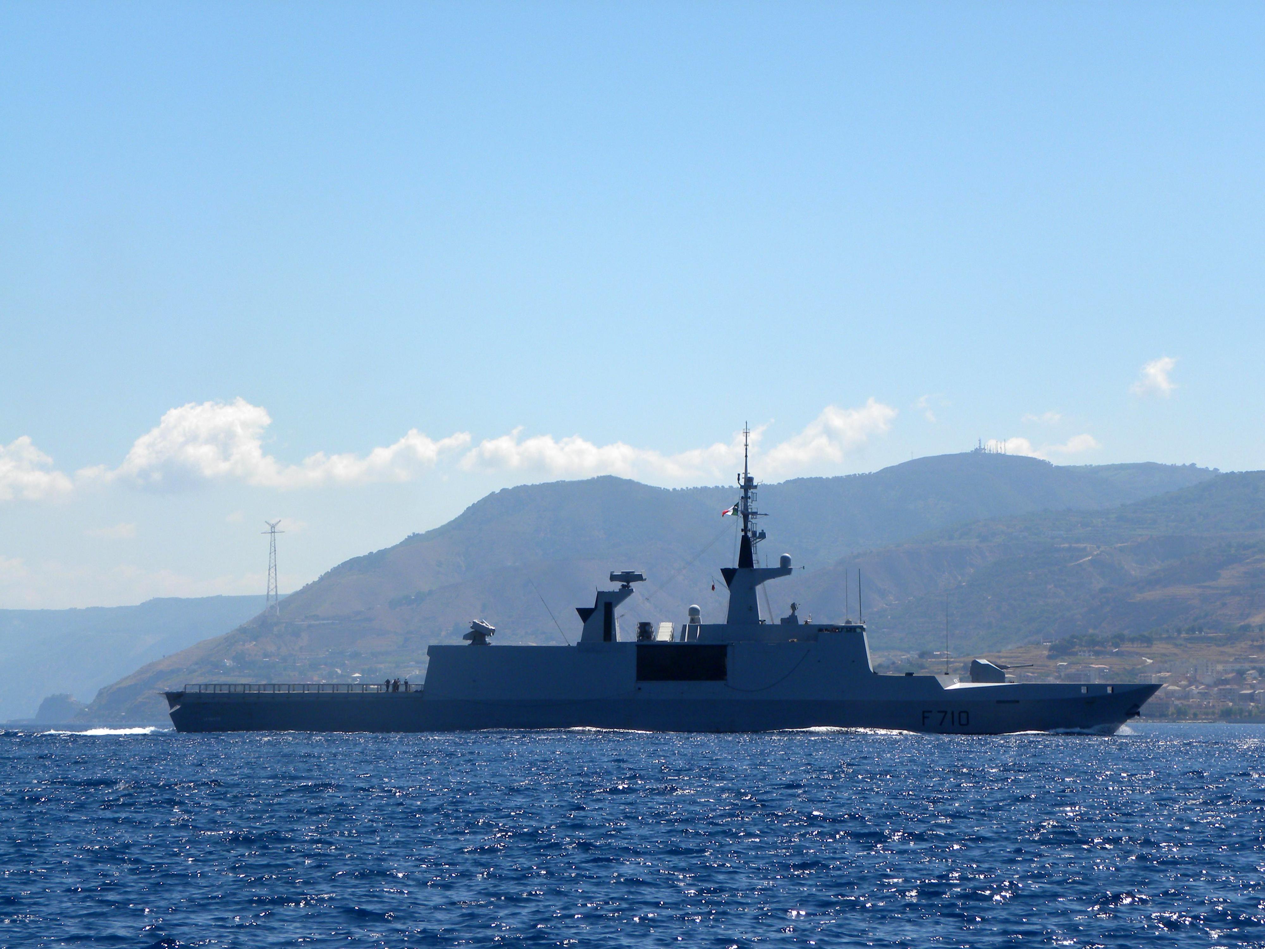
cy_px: 474
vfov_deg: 12.7
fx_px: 4276
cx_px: 632
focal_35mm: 117
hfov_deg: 16.8
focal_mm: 20.8
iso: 64
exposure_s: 1/330
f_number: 5.6
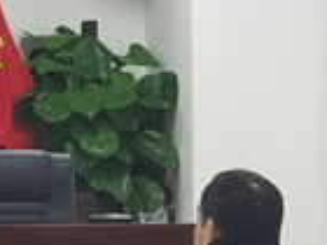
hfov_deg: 7.6
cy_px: -9
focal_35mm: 235
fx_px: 2220
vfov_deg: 6.3
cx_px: -547
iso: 160
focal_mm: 6.71
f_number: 1.9
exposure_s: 1/50
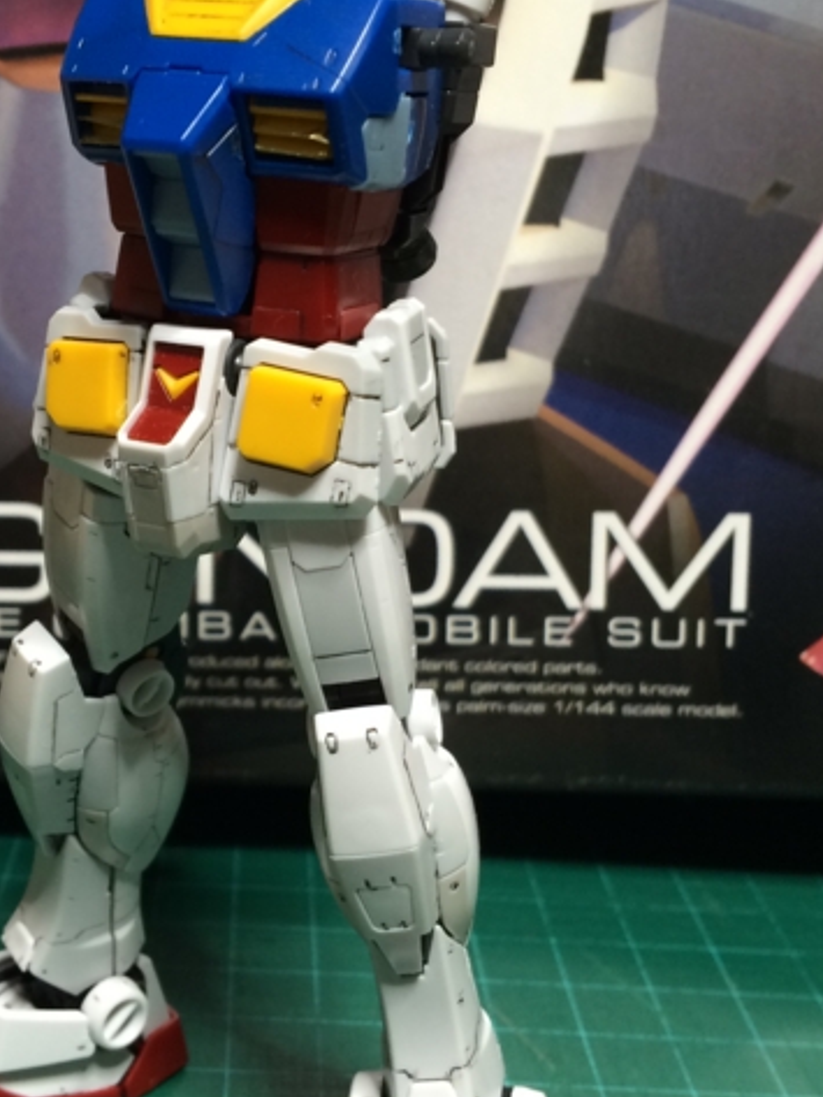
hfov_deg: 29.5
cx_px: 274
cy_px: 538
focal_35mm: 49
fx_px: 1553
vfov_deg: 38.9
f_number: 2.2
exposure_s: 1/30
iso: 50
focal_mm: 4.15
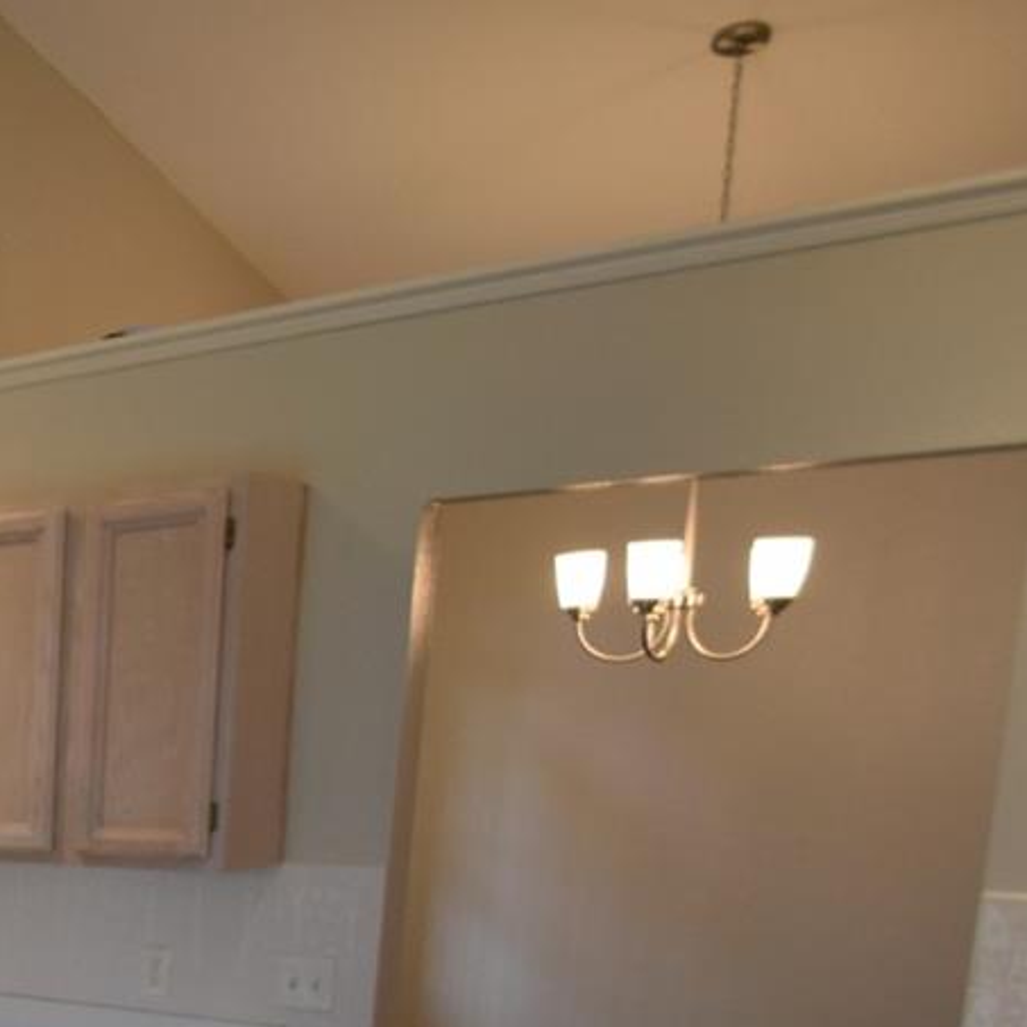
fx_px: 1510
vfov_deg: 34.2
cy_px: 1025
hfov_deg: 27.9
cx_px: -440
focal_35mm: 45
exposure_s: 1/80
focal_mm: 10
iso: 400
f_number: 4.5
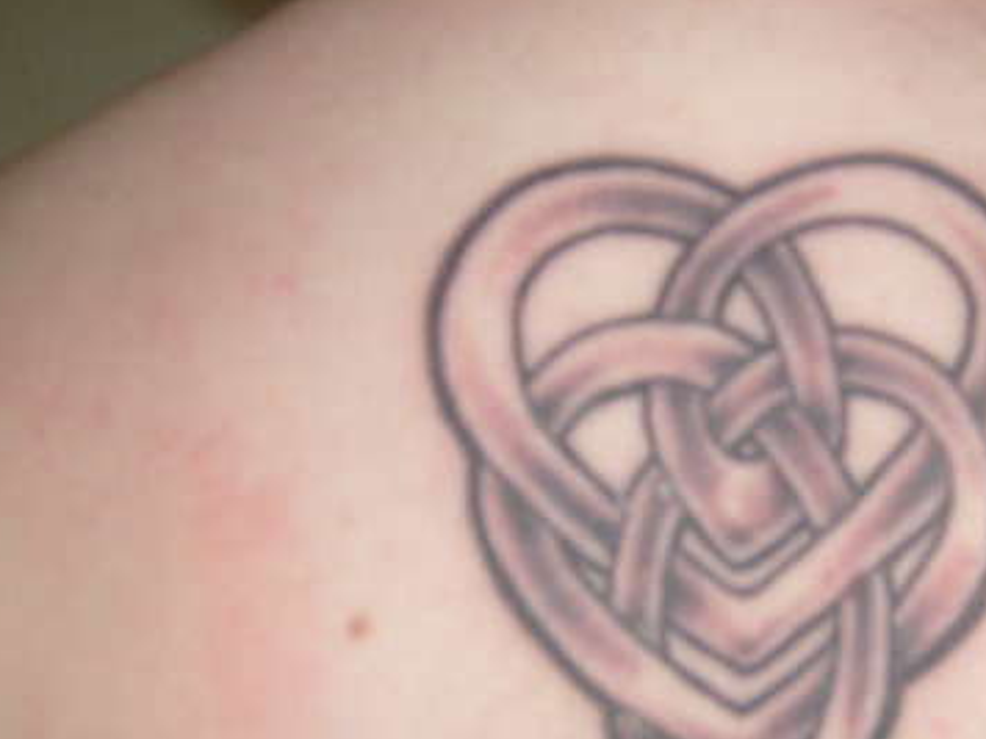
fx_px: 1681
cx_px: 742
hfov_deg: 32.1
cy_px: 520
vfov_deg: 24.6
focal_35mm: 59
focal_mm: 5.8
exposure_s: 1/45
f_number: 2.8
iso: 100
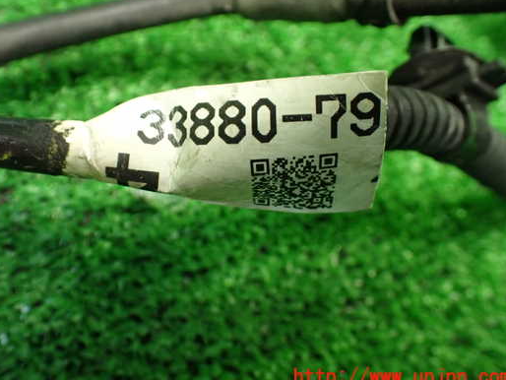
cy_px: 168
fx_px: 512
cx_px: 221
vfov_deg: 40.7
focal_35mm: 35
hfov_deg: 52.5
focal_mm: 5.4
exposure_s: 1/60
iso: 800
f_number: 2.3
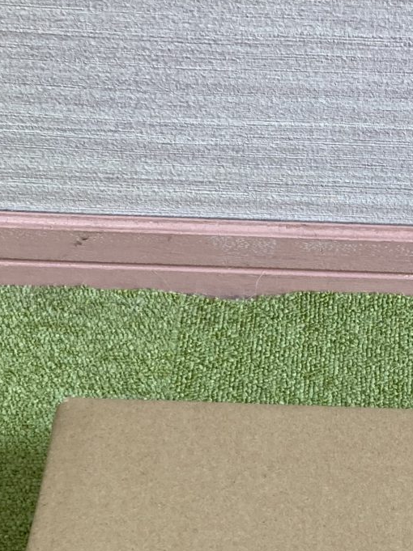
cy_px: 697
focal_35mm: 79
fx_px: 1258
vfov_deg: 22.4
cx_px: 436
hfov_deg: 18.1
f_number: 1.8
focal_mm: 3.99
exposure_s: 1/76
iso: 80
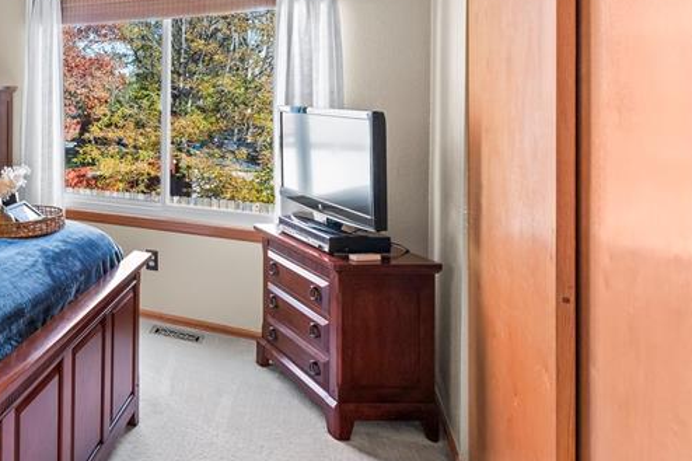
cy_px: 98
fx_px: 557
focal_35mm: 29
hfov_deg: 50.2
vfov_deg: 43.0
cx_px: -15
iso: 500
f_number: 8
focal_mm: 14
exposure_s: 1/6
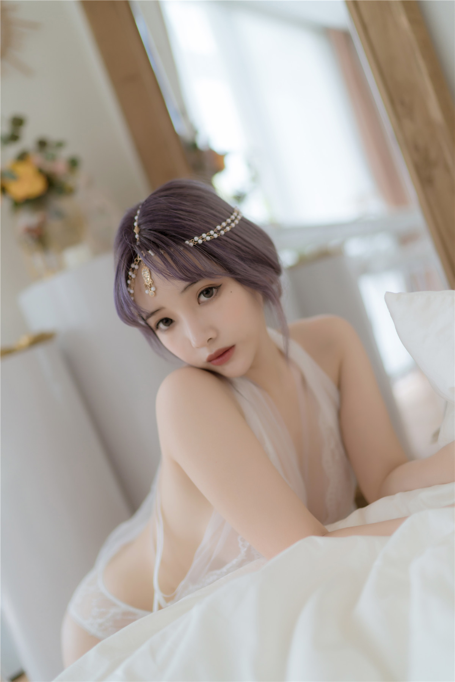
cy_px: 341
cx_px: 228
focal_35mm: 35
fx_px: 663
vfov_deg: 54.4
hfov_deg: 37.9
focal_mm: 35
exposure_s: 1/125
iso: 160
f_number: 1.4
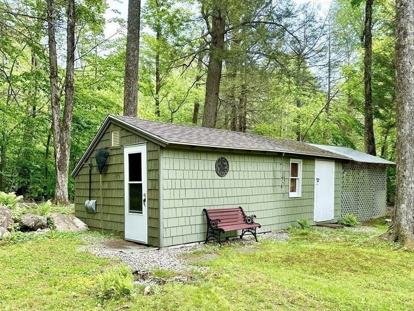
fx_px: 371
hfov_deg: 58.3
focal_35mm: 31
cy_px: 185
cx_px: 212
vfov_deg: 45.2
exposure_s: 1/611
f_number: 1.78
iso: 80
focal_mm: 6.86
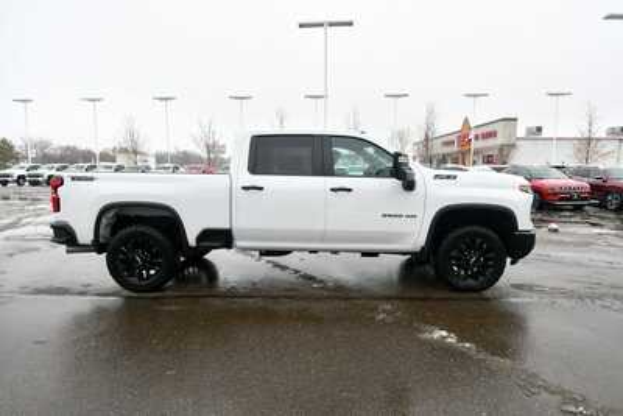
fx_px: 329
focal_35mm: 19
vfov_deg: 64.6
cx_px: 312
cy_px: 208
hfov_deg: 86.9
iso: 200
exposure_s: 1/250
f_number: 7.1
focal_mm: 13
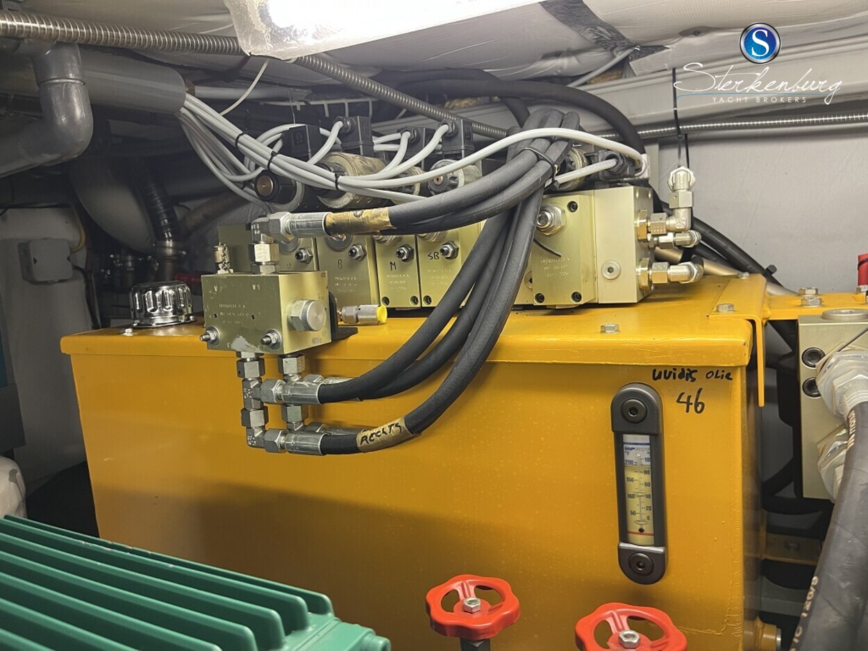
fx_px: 652
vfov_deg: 53.1
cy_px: 326
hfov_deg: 67.3
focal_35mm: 26
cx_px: 434
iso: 100
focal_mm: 5.1
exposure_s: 1/50
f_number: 1.6
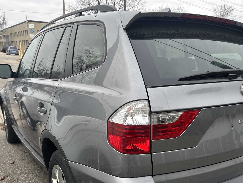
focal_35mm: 35
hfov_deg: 52.1
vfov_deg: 40.1
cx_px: 151
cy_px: 124
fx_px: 246
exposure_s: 1/676
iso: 80
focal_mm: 6.86
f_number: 1.78
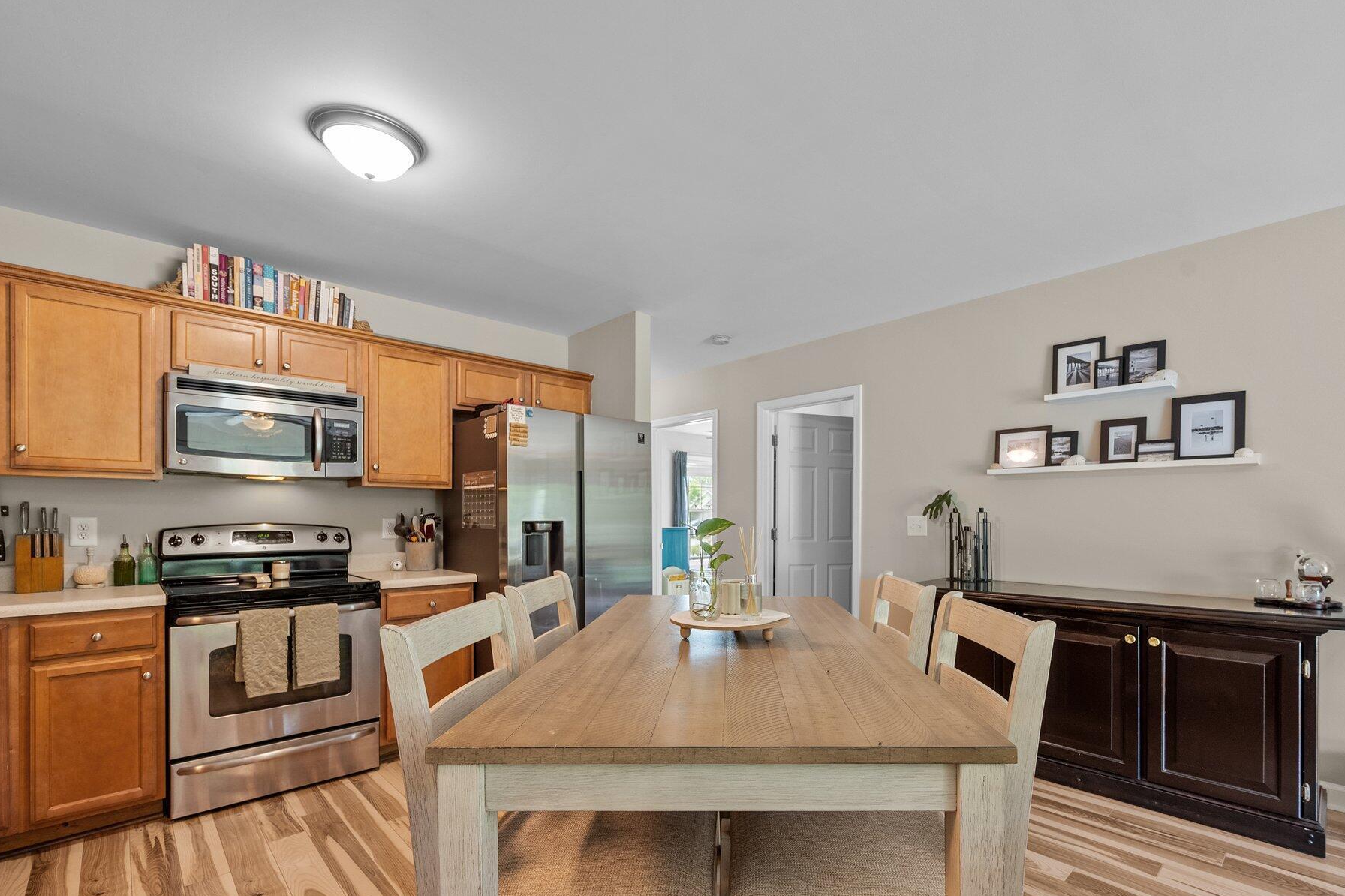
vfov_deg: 73.3
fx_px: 598
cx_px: 714
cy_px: 511
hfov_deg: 96.6
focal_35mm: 16
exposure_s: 1/2.5
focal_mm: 14
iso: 640
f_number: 7.1
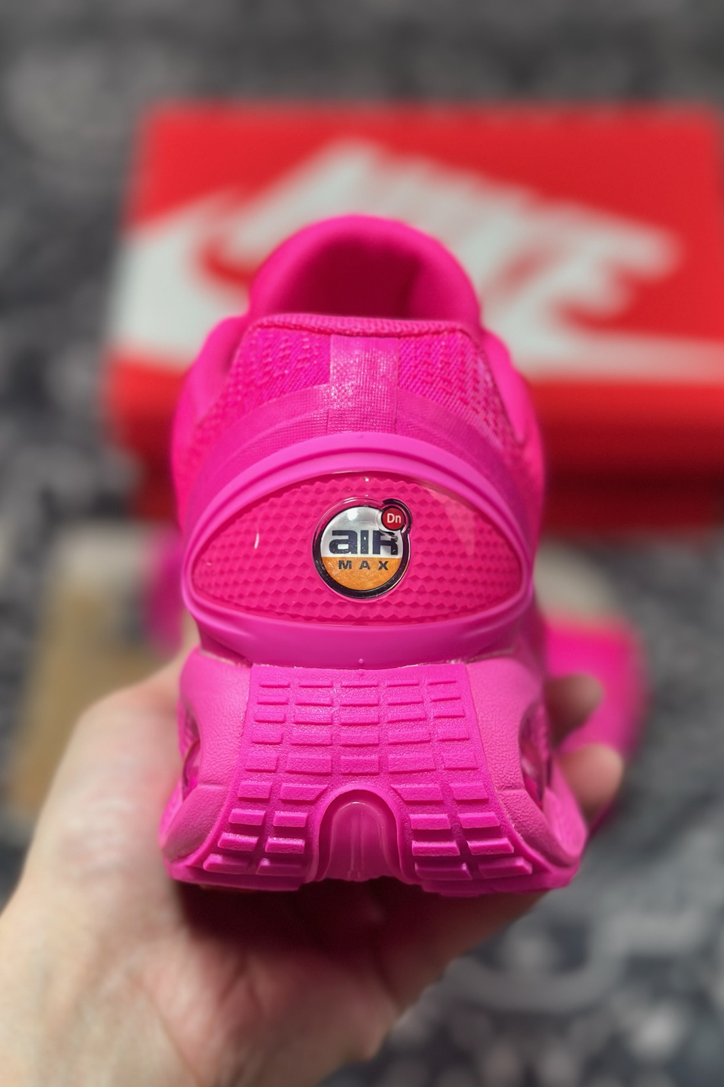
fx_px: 1780
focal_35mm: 59
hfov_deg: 23.0
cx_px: 377
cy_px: 605
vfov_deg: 33.9
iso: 80
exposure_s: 1/398
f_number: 1.78
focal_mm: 6.86
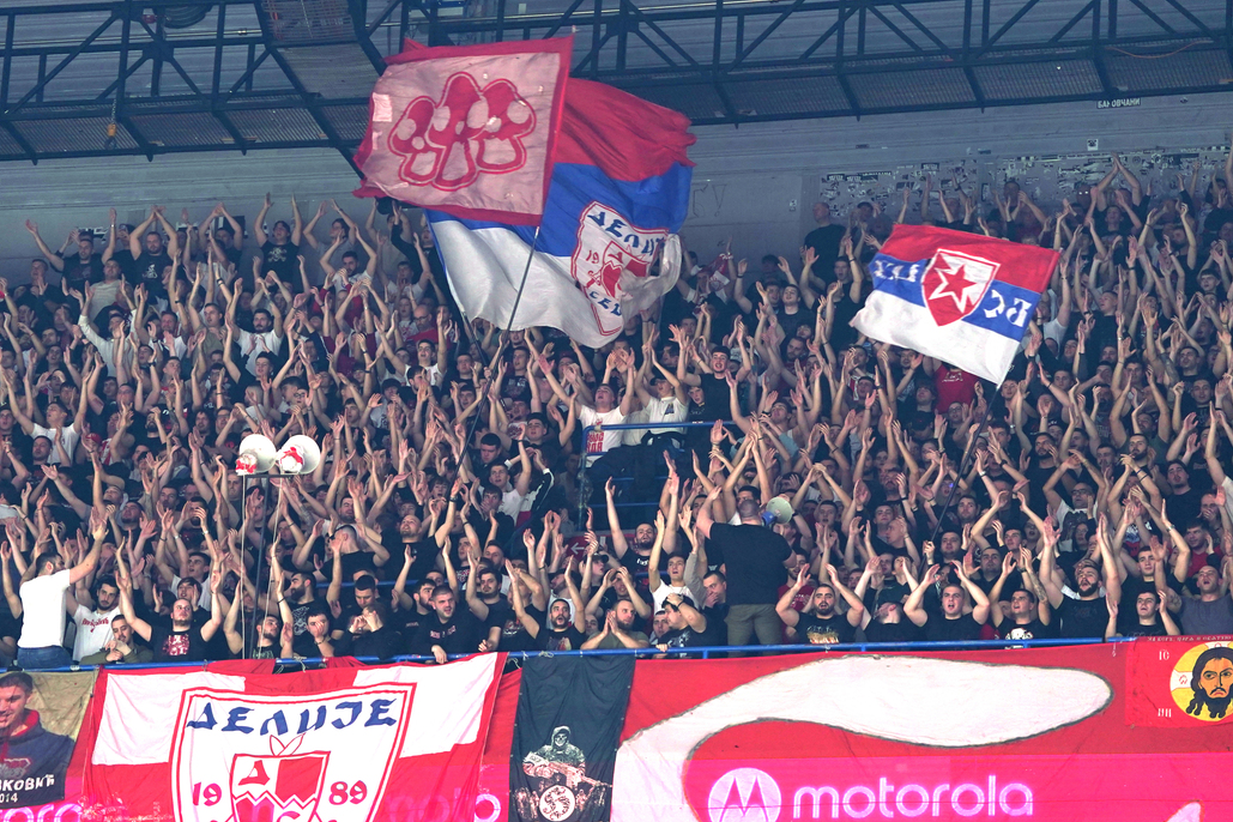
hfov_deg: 14.0
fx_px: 5034
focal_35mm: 147
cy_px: 429
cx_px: 545
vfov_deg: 9.3
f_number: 2.8
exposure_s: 1/250
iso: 1250
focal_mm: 126
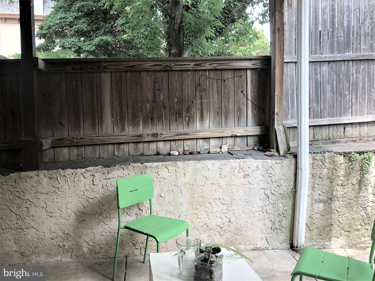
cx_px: 188
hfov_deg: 63.4
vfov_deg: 49.7
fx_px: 303
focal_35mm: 28
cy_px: 140
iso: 32
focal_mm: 4
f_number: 1.8
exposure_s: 1/120
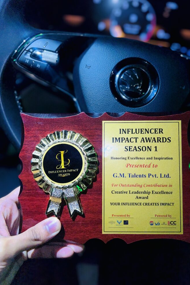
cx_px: 109
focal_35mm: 28
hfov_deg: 46.3
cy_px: 143
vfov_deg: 65.5
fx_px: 222
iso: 32
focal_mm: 5.7
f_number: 1.5
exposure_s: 1/80
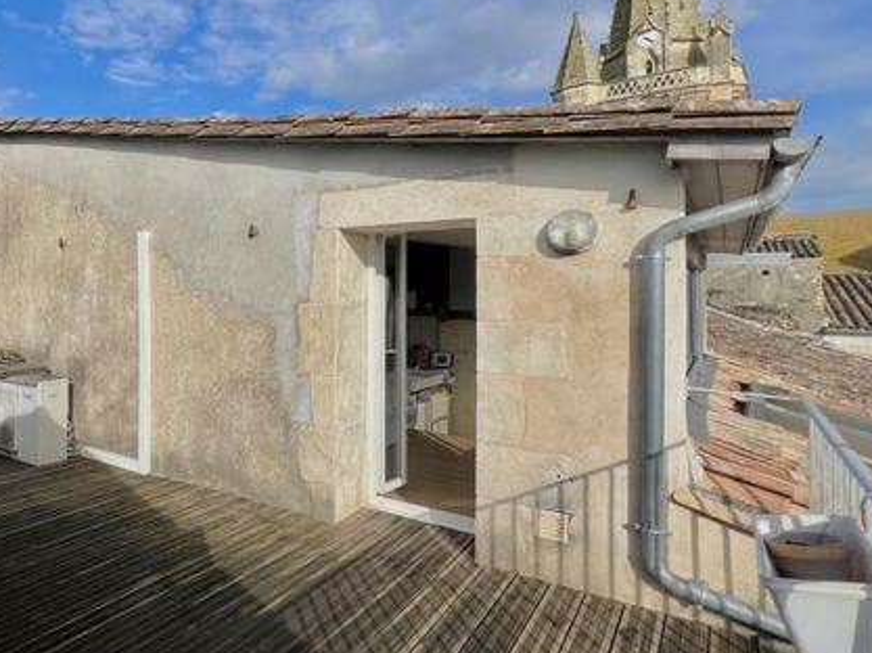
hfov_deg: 69.9
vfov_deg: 60.8
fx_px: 554
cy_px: 285
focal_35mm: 22
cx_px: 191
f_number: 1.8
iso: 32
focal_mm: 1.57
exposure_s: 1/3215
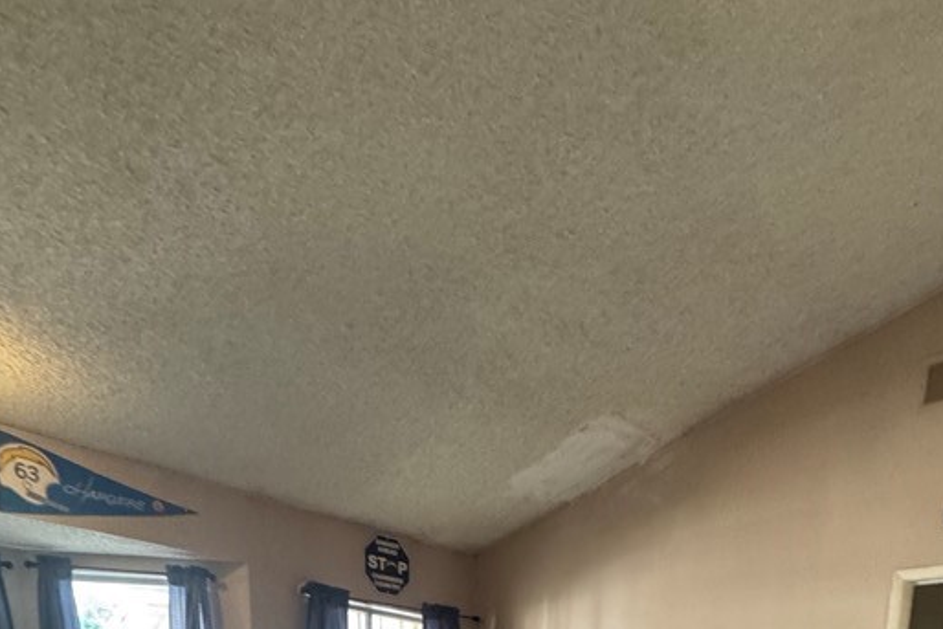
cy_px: 908
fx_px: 760
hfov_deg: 63.0
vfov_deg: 29.9
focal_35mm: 29
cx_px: 569
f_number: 2.2
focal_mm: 2.22
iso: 640
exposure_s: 1/60
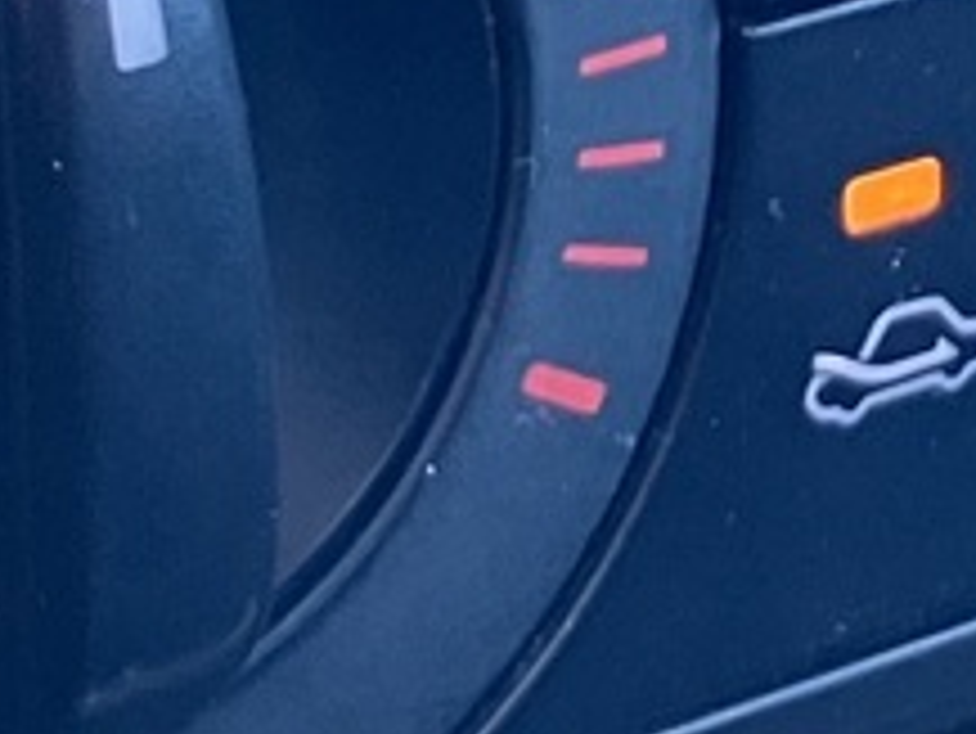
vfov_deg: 7.6
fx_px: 5247
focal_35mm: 186
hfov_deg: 10.3
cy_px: -869
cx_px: 1439
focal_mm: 3.99
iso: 250
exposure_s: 1/60
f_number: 1.8
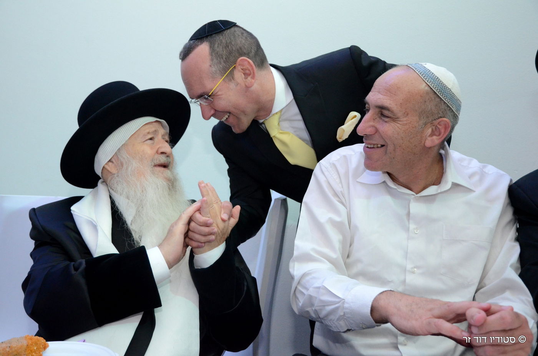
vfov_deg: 34.1
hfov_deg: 49.6
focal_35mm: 39
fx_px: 582
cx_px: 269
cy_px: 178
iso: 3200
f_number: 4.2
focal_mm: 26
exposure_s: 1/80
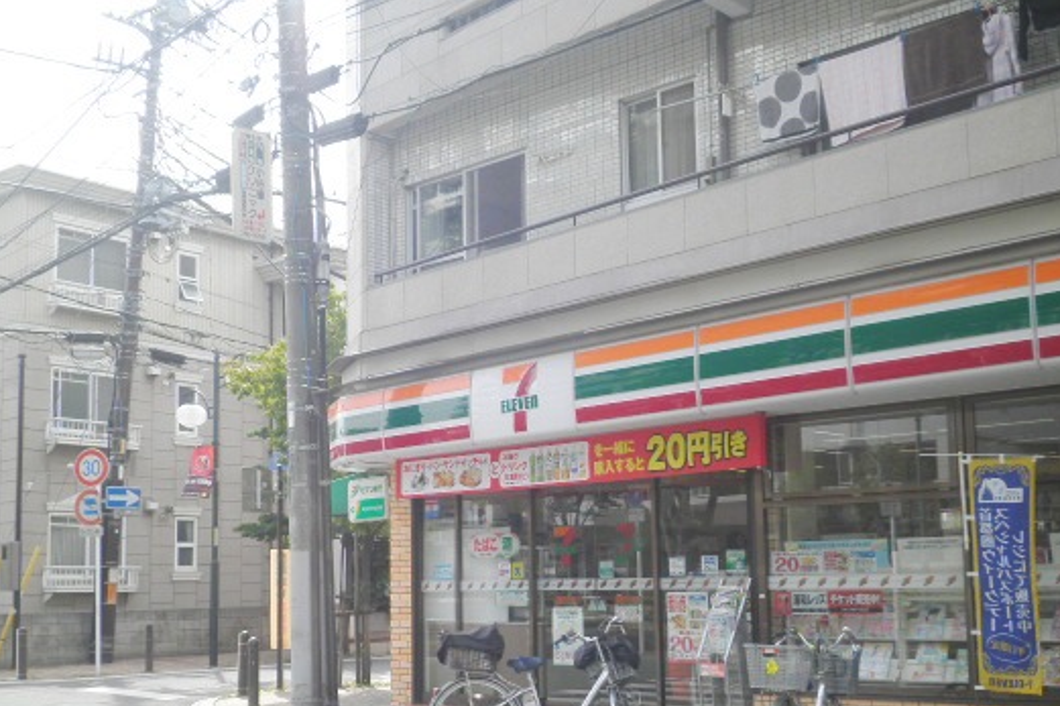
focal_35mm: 46
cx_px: 519
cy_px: 454
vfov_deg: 29.1
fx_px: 1354
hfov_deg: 42.8
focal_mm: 6.4
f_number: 3.1
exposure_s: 1/320
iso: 64
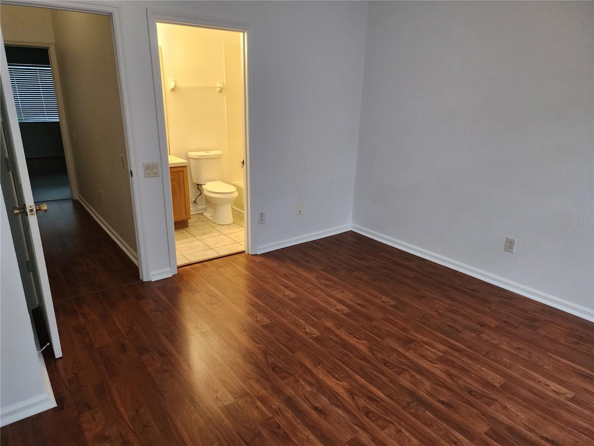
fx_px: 395
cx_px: 297
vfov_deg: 58.9
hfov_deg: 73.9
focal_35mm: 23
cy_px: 223
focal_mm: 6.4
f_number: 1.8
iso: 320
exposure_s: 1/120
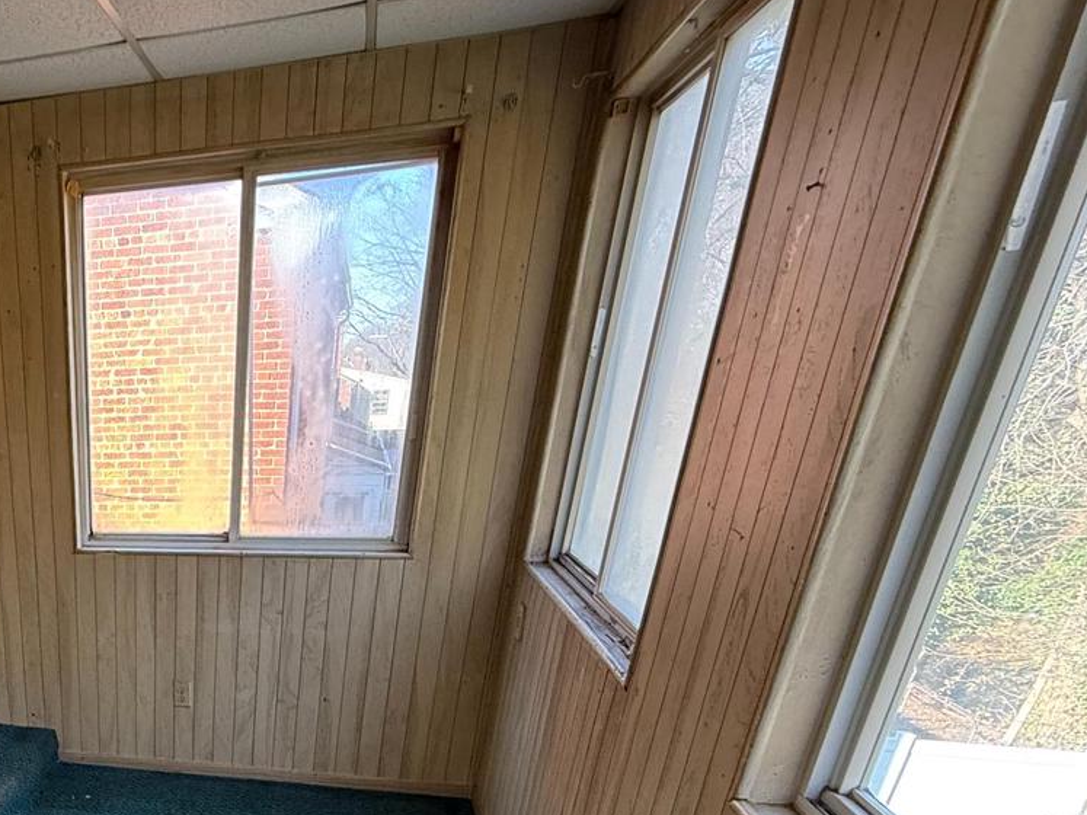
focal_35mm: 27
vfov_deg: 45.3
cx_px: 74
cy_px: 770
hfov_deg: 55.1
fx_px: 848
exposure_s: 1/105
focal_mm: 2.22
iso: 250
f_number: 2.2
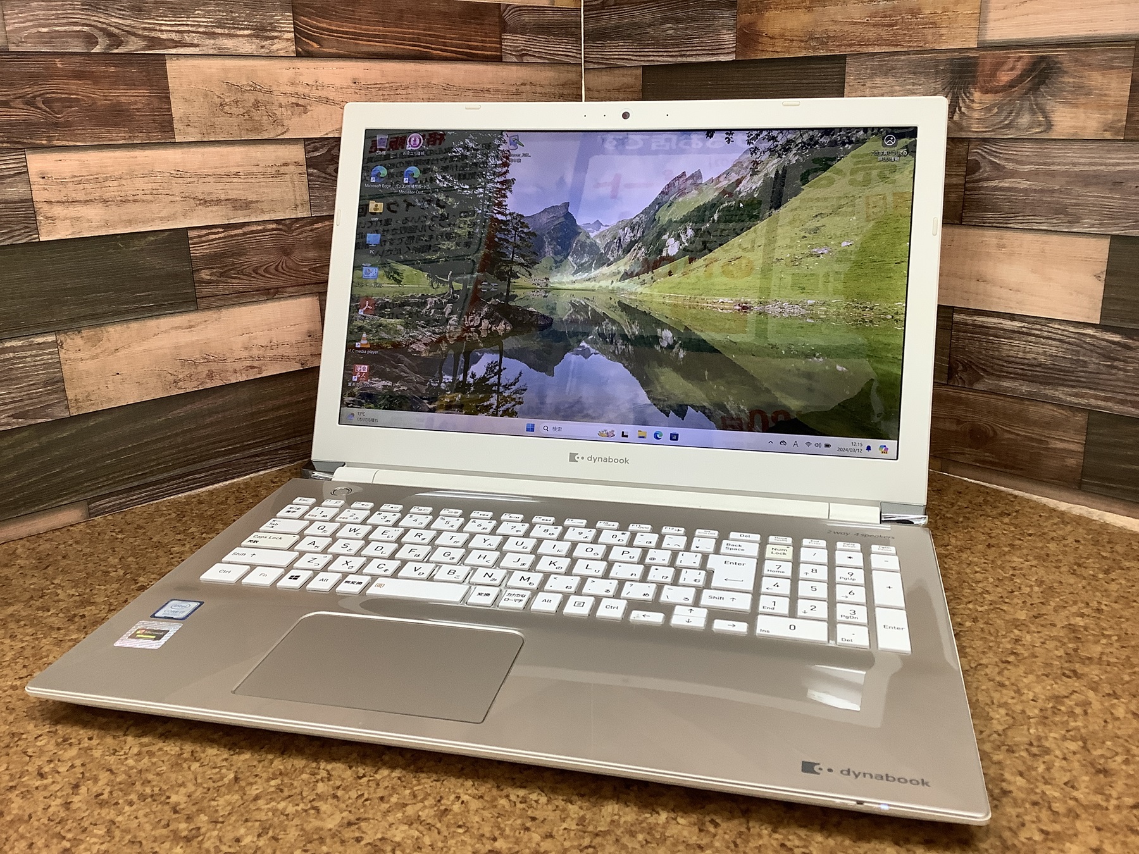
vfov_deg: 45.4
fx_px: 1020
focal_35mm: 31
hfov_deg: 58.4
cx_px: 570
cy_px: 427
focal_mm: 3.3
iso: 100
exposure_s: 1/60
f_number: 2.4
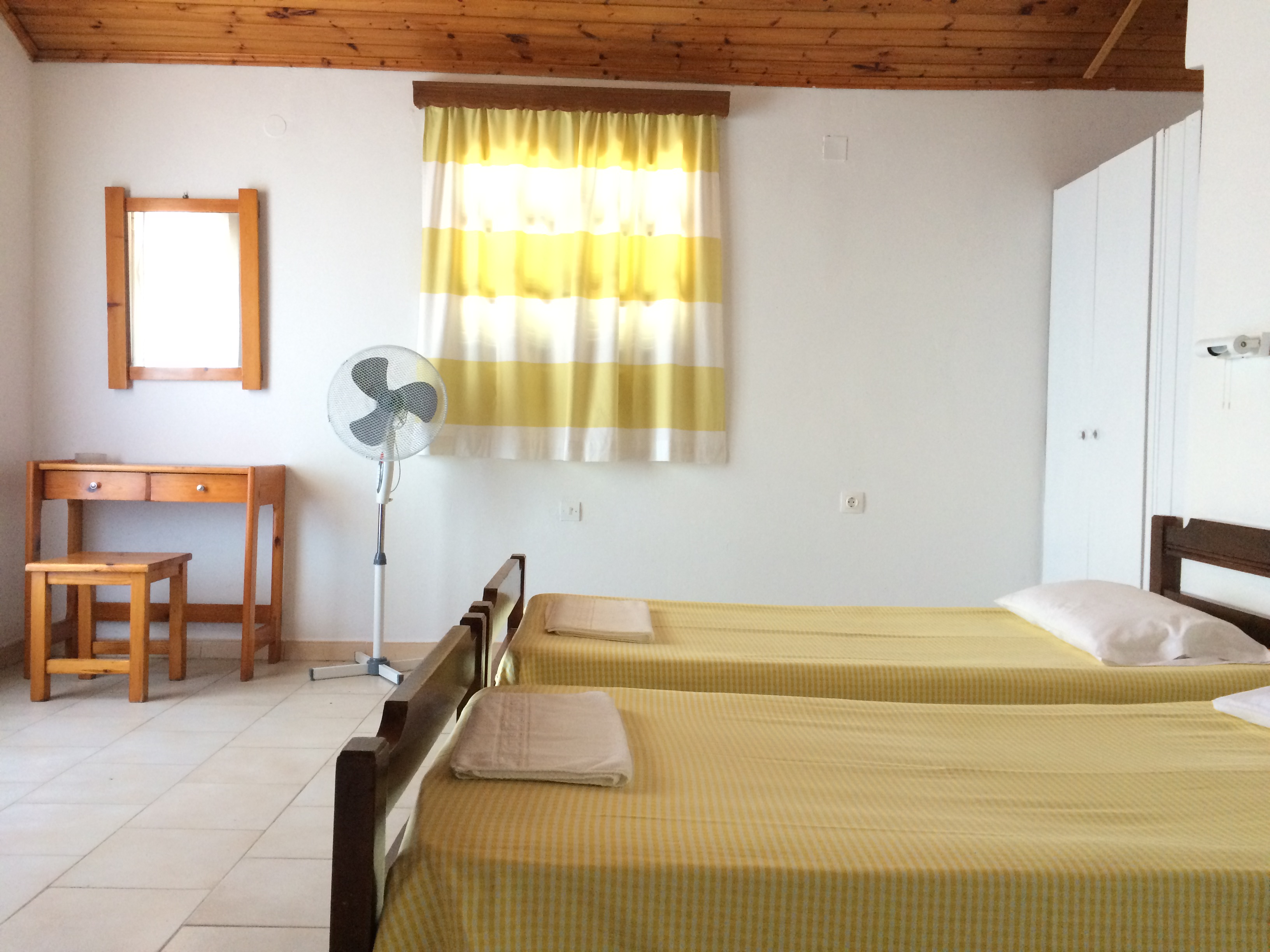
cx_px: 635
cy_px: 476
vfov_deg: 48.2
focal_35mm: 29
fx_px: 1064
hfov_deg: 61.7
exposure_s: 1/33
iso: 320
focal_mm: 4.15
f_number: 2.2
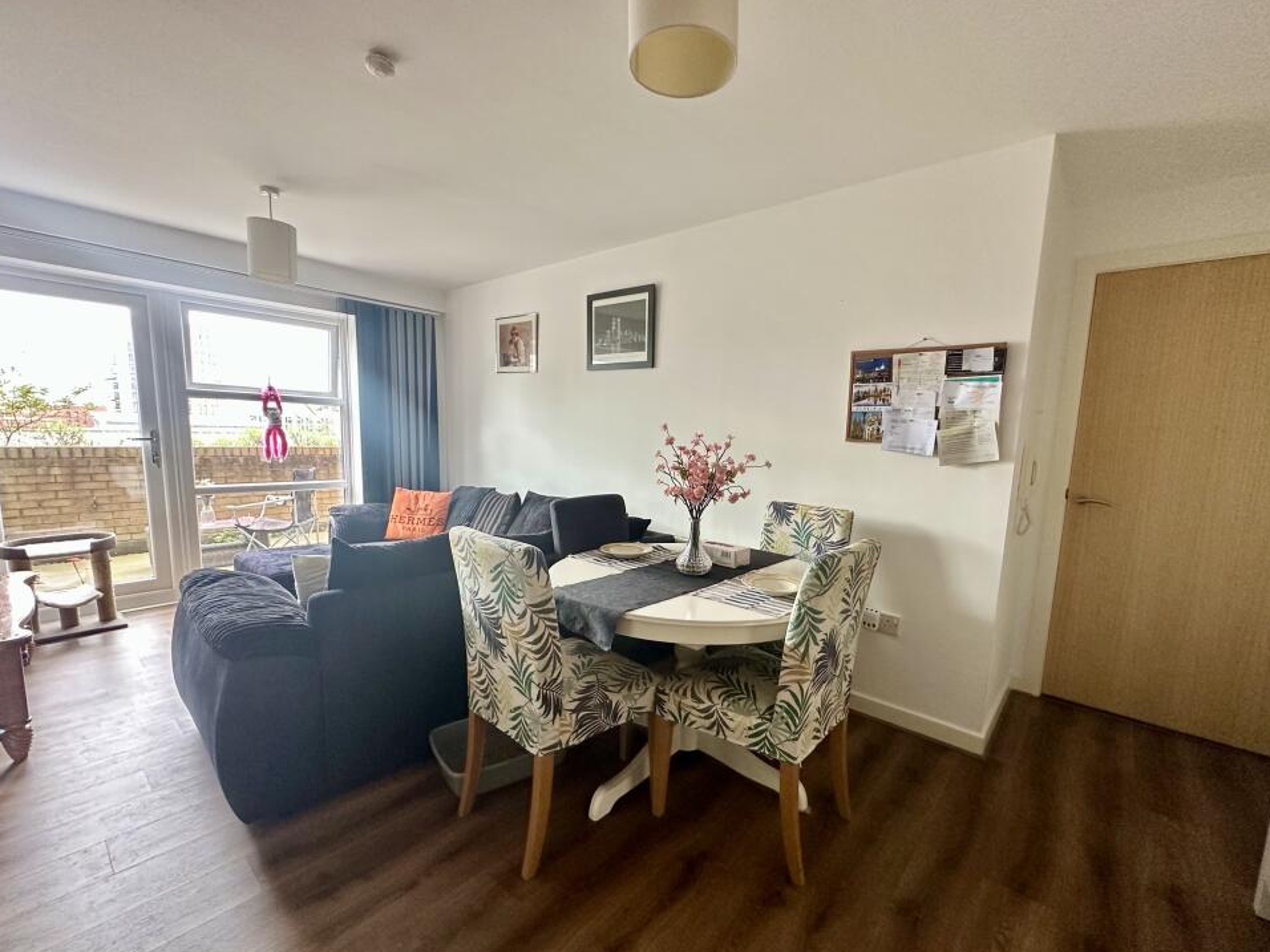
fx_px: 550
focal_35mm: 15
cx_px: 670
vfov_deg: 81.7
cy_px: 502
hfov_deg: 98.1
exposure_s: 1/99
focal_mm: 2.22
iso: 250
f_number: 2.2
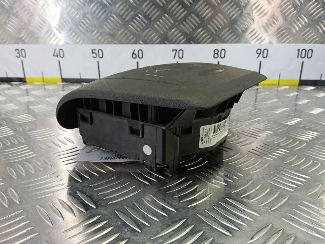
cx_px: 162
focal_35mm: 23
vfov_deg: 58.9
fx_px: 216
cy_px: 122
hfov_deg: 73.9
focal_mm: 4.11
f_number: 1.6
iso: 139
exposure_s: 1/50
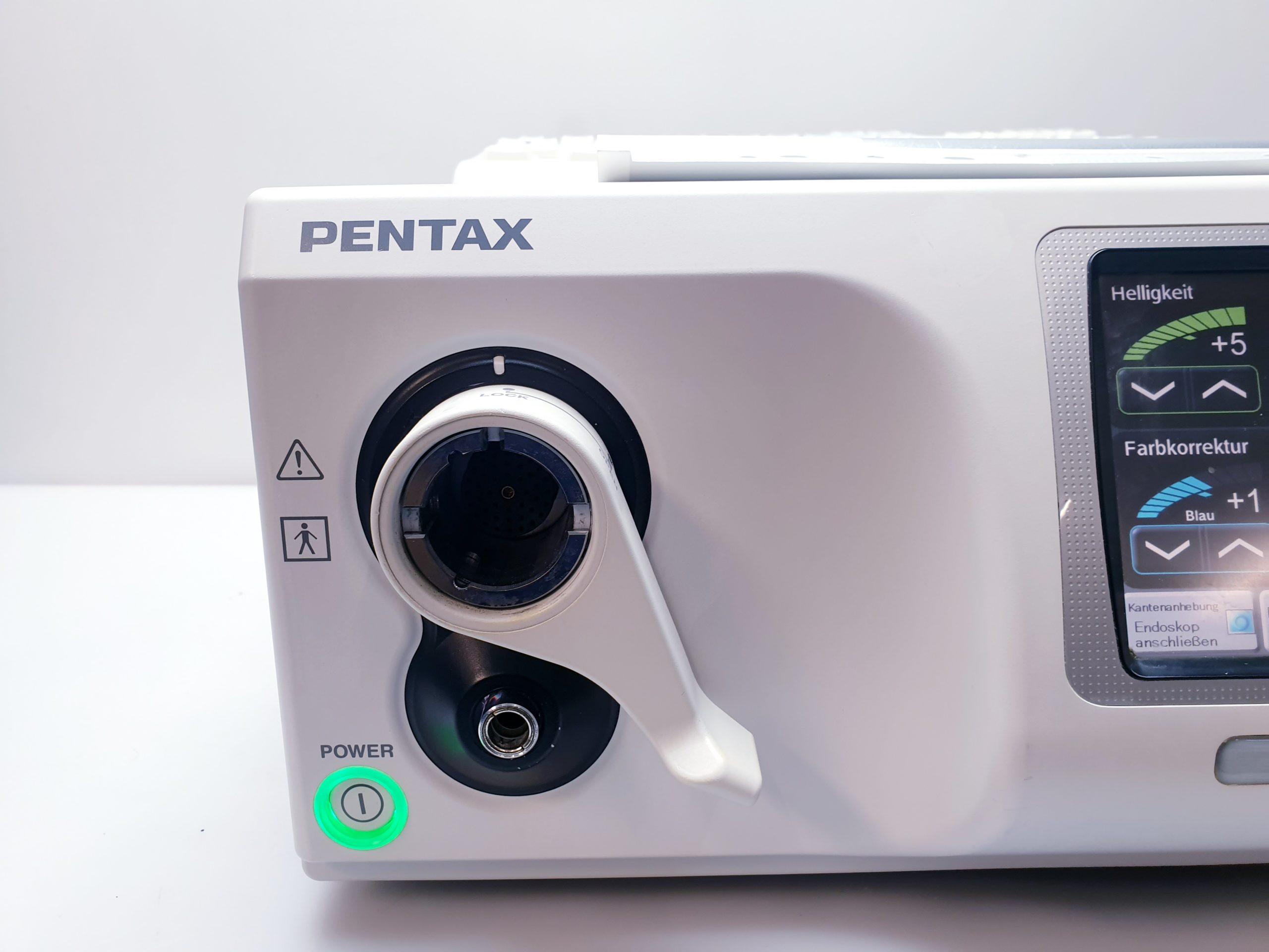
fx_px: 953
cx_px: 634
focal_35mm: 26
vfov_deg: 53.1
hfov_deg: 67.3
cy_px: 476
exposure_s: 1/50
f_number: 2.4
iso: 80
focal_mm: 4.3
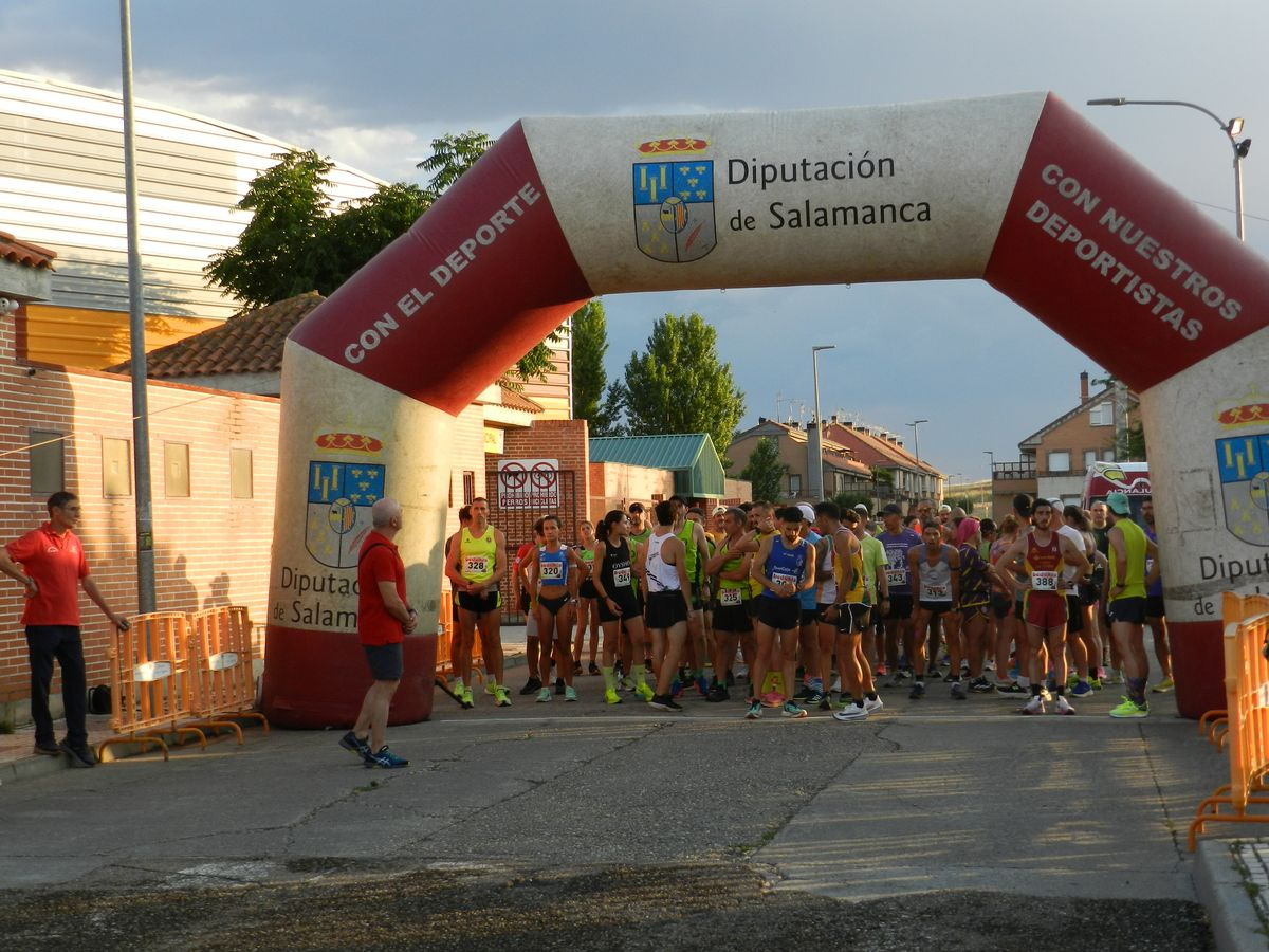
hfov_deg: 36.2
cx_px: 634
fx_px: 1943
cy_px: 476
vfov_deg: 27.5
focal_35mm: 53
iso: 160
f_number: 4.4
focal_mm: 9.4
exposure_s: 1/200
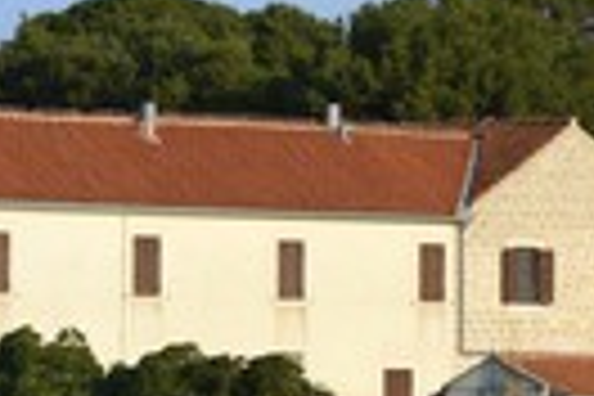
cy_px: 216
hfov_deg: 5.2
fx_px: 6566
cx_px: 652
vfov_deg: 3.5
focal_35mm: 398
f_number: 10
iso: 200
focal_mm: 125
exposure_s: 1/320
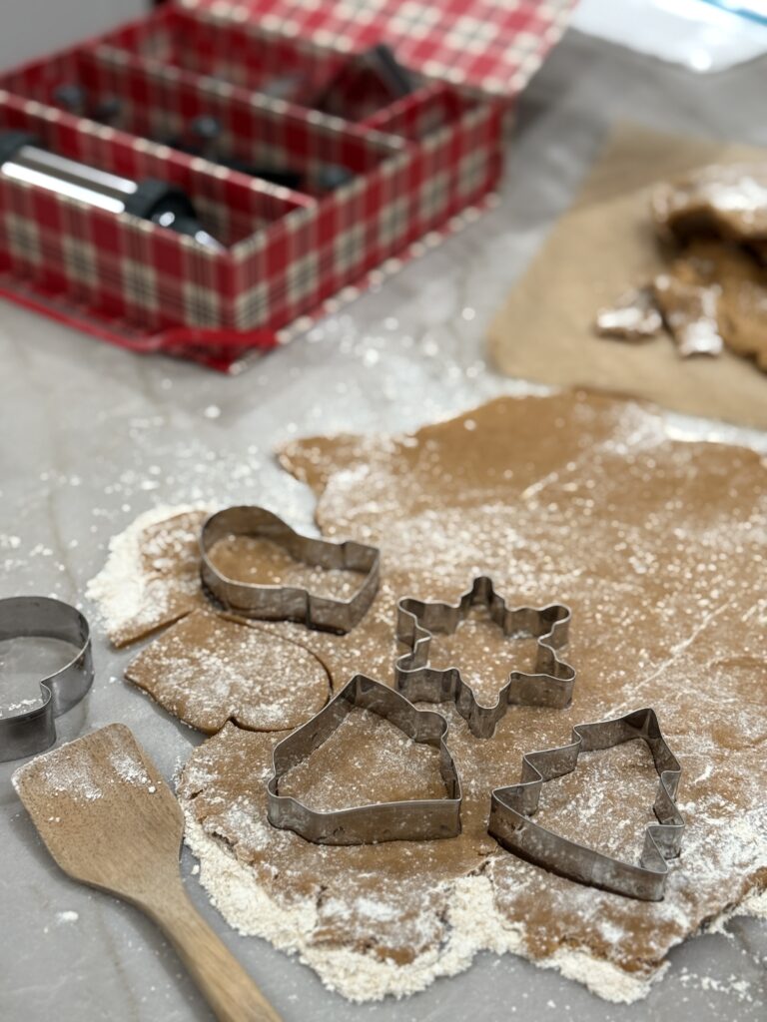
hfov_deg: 30.3
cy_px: 511
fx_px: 1418
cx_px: 384
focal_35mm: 48
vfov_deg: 39.7
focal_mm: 6.76
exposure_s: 1/40
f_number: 1.78
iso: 200
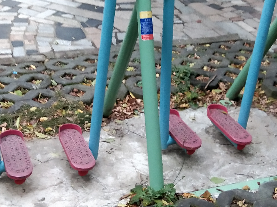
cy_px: 51
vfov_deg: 20.6
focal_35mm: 71
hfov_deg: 27.4
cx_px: 114
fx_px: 568
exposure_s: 1/33.3
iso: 250
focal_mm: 3.69
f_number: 2.2
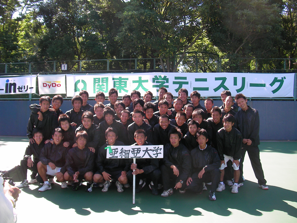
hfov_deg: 45.8
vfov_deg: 35.1
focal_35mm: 41
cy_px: 112
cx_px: 148
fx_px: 352
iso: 50
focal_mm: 6.3
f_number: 3.5
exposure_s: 1/233
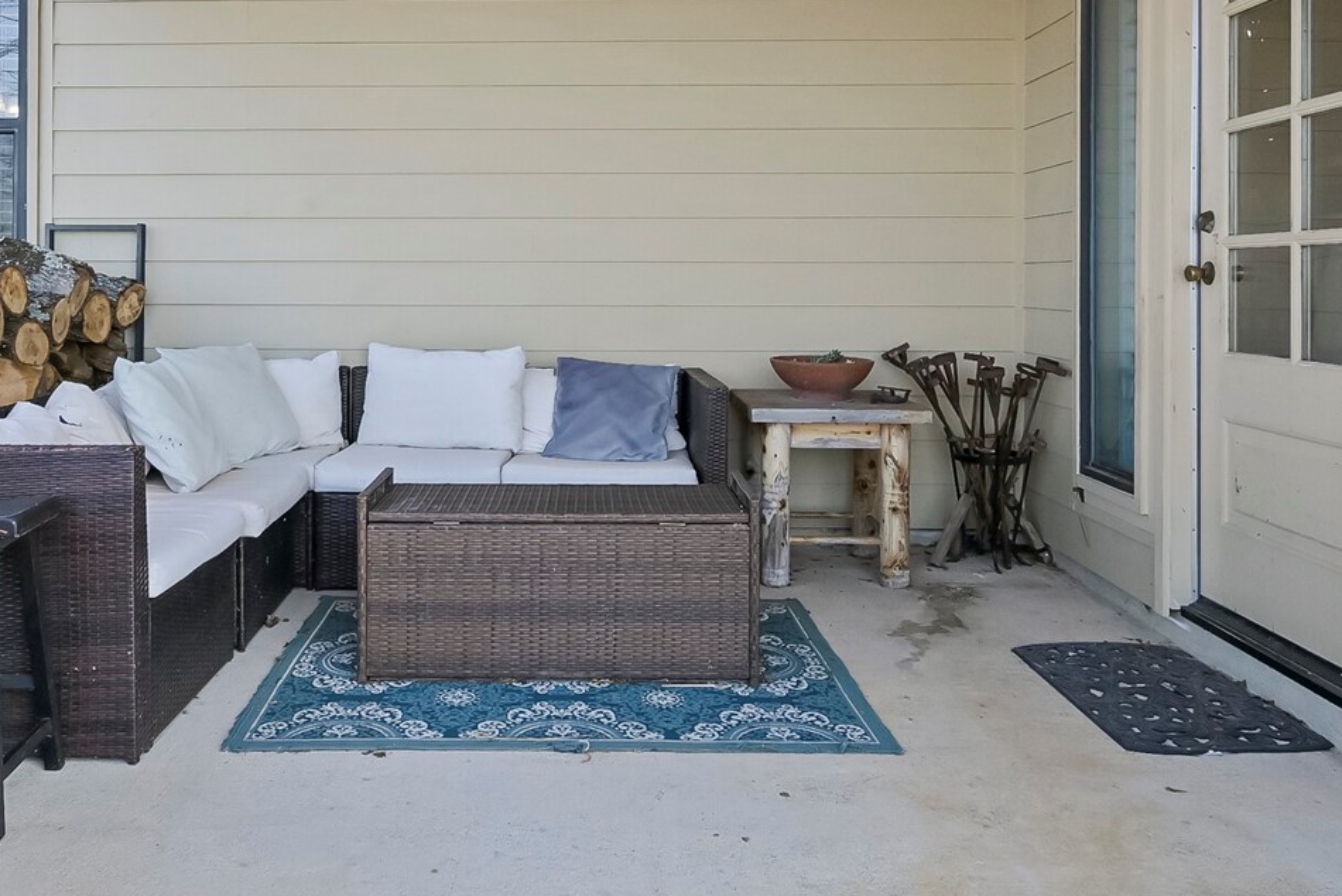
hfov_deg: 58.4
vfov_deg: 40.3
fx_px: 1193
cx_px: 555
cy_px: 252
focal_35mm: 32
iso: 500
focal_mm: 14
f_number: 8
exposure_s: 1/160
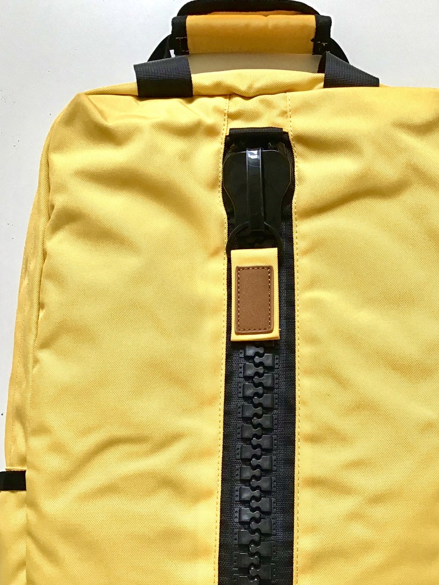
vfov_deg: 43.3
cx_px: 254
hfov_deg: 33.5
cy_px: 386
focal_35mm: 43
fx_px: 727
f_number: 2.4
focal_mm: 3.3
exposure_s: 1/33
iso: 32
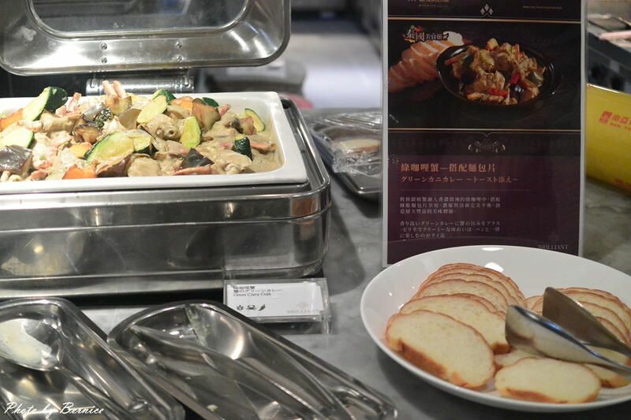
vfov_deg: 27.5
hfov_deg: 40.4
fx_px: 859
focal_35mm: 49
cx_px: 316
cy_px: 210
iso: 500
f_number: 1.8
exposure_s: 1/125
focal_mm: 18.5
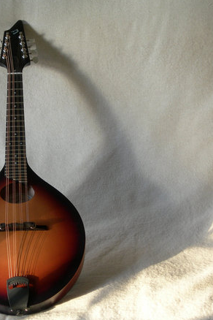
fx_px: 1163
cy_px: 161
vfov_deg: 15.6
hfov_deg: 10.4
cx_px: 12
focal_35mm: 131
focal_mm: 19.1
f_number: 4.3
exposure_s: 1/3.6
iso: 80
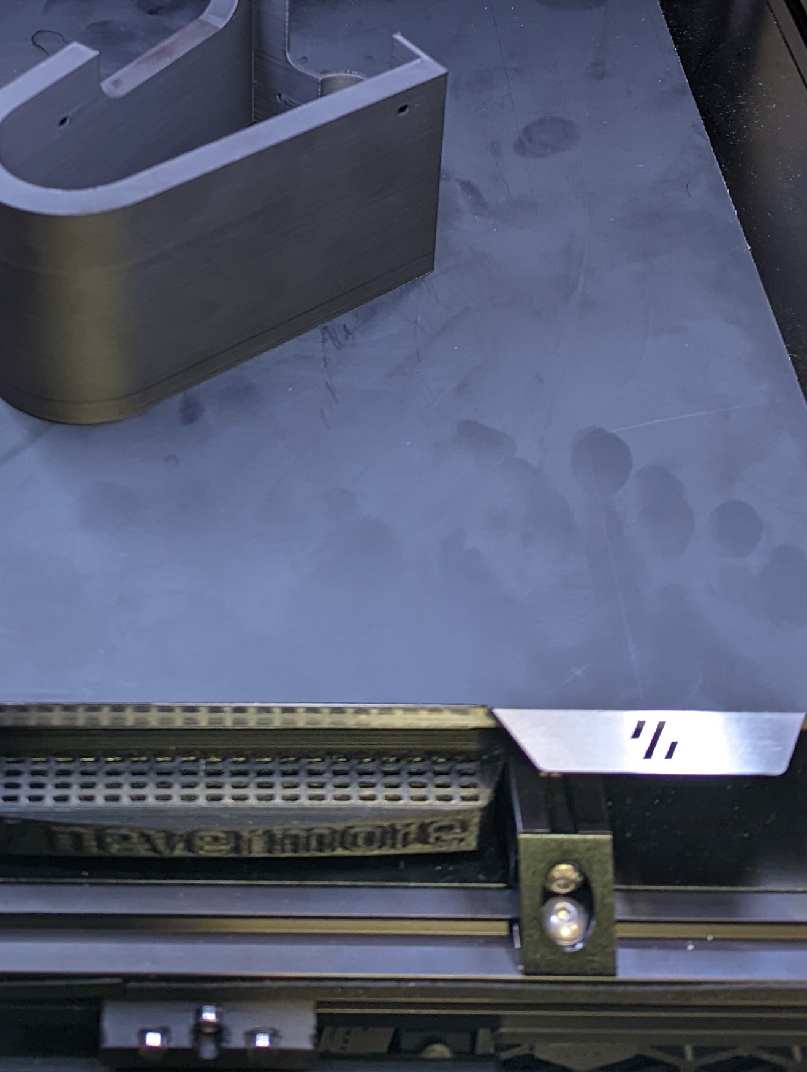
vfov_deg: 31.6
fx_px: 1736
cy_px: -10
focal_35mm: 56
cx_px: 210
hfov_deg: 25.9
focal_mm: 6.81
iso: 181
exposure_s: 1/23.8
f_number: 1.85
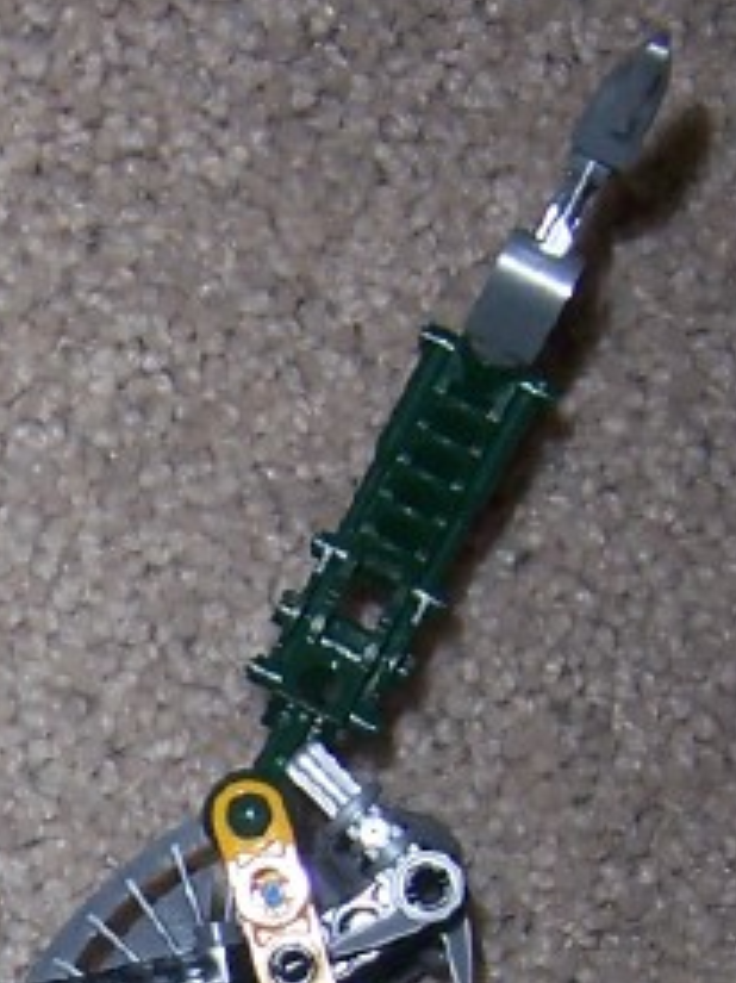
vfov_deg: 14.5
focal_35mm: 134
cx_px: -218
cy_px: 1019
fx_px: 3802
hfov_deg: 10.8
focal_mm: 6.2
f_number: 2.8
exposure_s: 1/60
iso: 80
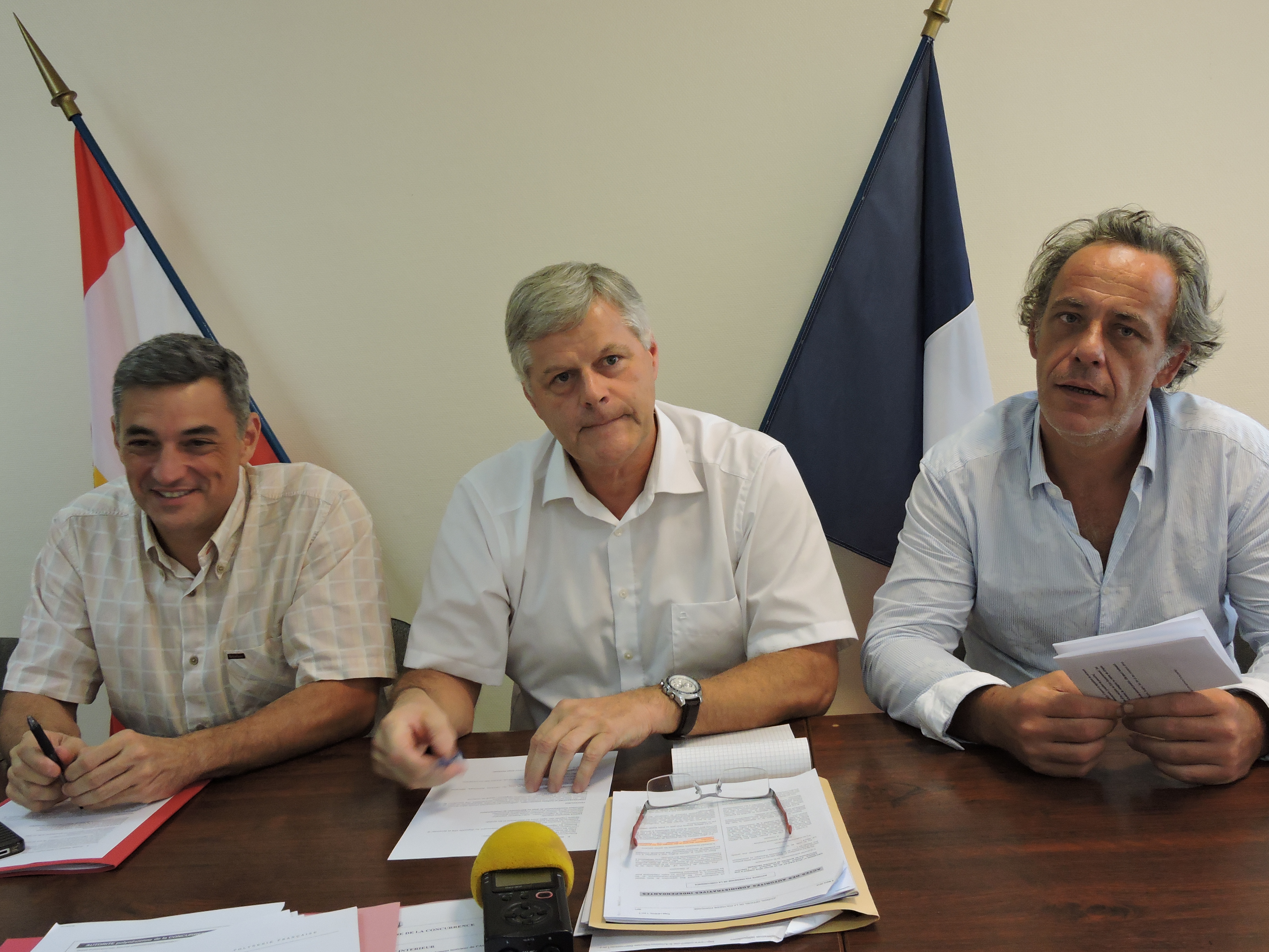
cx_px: 634
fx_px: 1210
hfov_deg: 55.4
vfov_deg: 42.9
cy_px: 476
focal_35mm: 33
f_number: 3.6
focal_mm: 5.9
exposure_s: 1/25
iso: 400
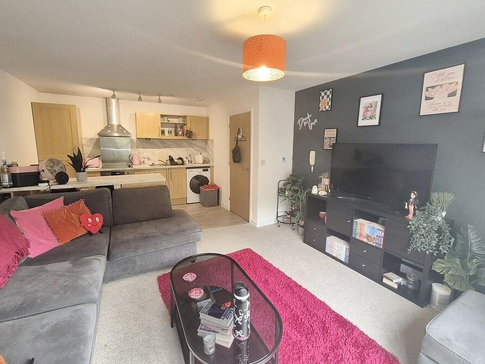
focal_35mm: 15
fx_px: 210
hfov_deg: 98.1
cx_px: 235
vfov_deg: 81.8
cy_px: 180
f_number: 2.2
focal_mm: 1.7
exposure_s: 1/50
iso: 160
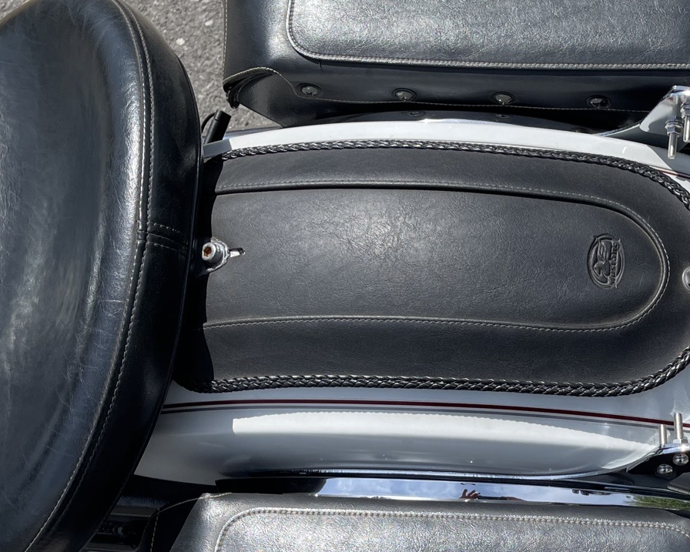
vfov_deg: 26.2
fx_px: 1185
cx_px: 575
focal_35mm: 58
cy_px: 336
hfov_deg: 31.4
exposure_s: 1/3922
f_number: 1.6
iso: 32
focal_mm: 5.1
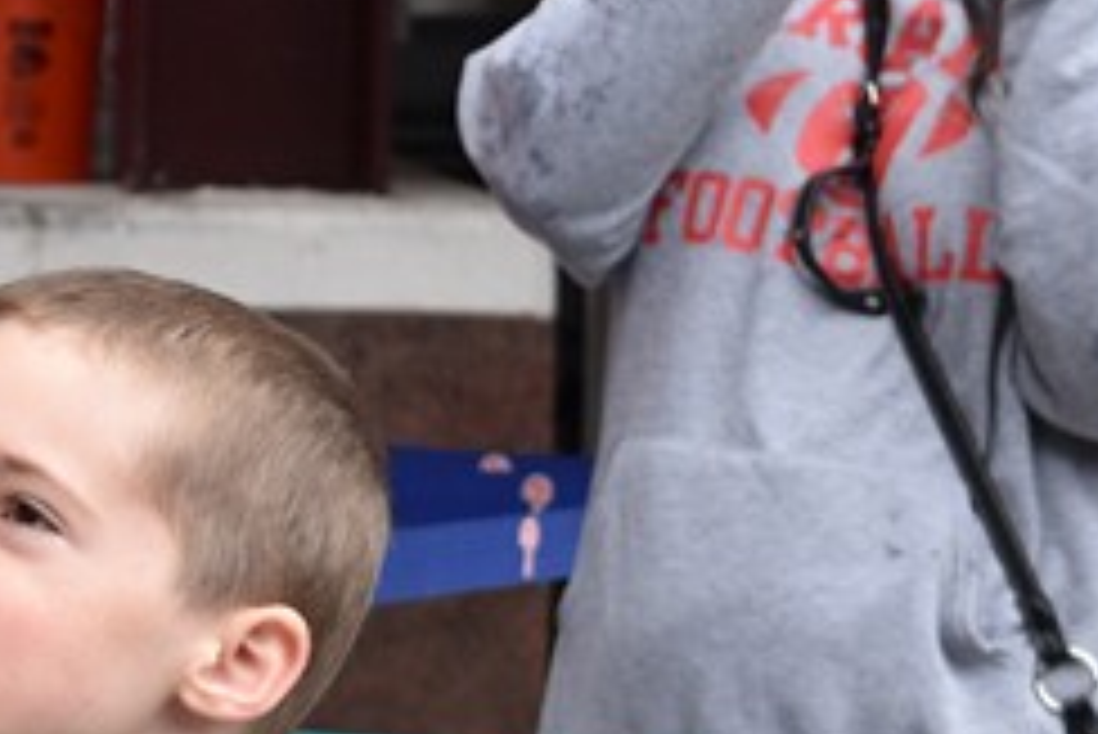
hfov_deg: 6.0
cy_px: 826
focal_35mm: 338
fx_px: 10316
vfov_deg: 4.1
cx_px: -634
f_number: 7.1
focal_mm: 55
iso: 400
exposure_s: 1/200
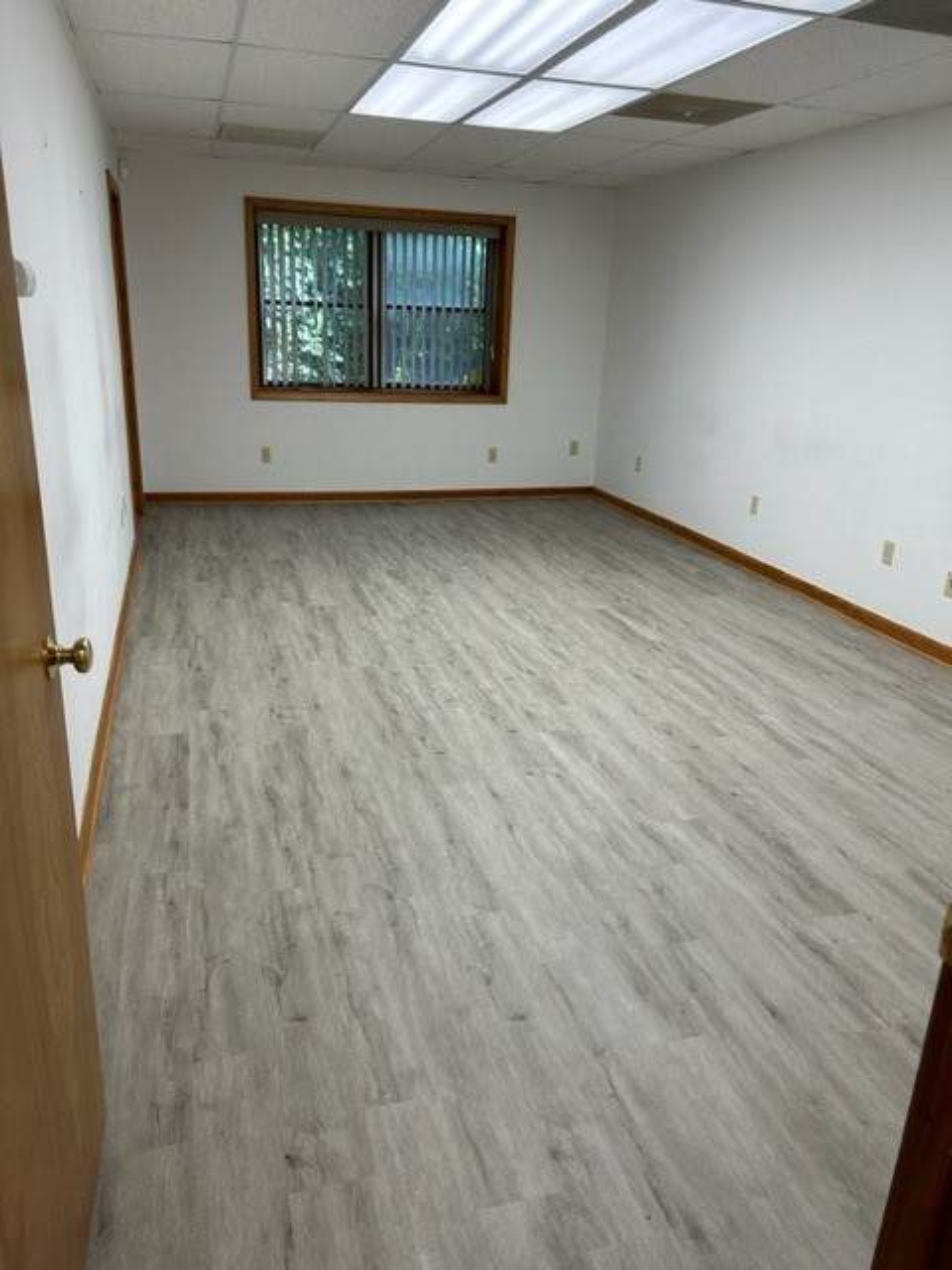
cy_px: 635
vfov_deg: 67.3
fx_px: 953
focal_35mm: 26
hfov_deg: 53.1
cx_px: 476
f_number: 1.5
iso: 50
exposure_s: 1/194
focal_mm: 5.7
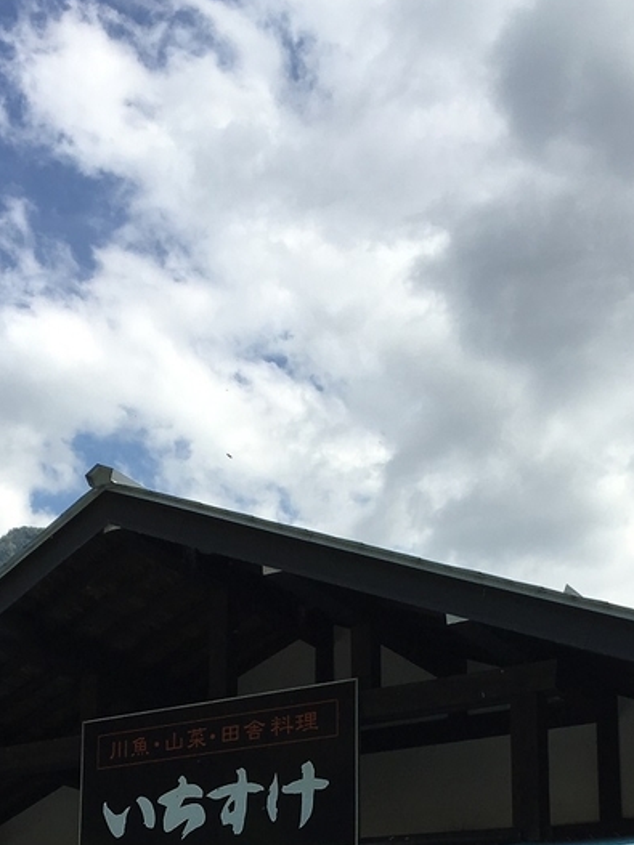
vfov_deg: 27.5
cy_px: 867
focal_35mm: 66
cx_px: 257
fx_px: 1612
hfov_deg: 22.2
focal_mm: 4.15
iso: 25
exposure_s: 1/1538
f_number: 2.2
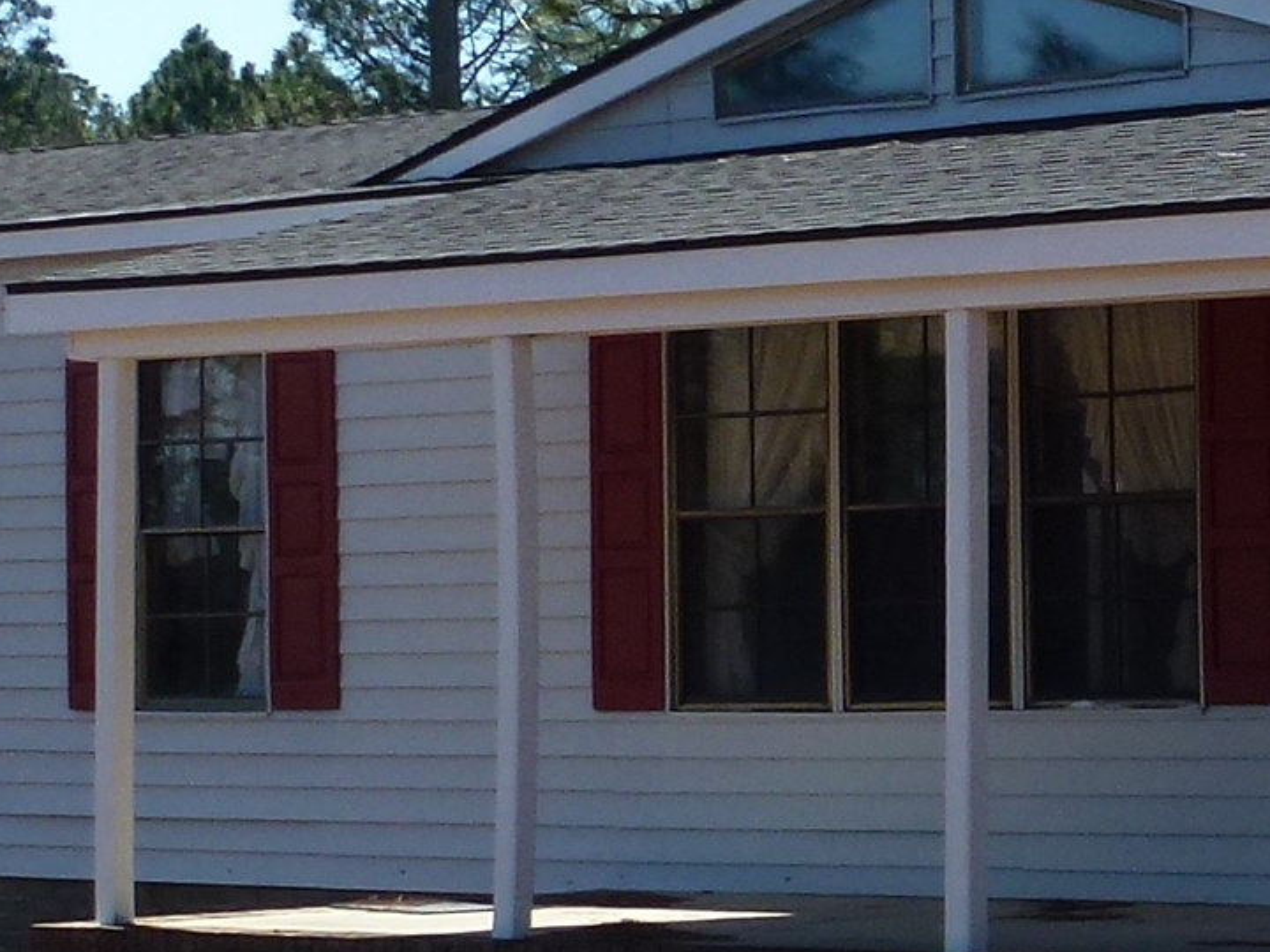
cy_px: 732
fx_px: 4696
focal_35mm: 128
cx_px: 1750
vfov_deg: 11.5
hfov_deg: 14.6
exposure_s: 1/640
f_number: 4
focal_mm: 5.4
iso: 100
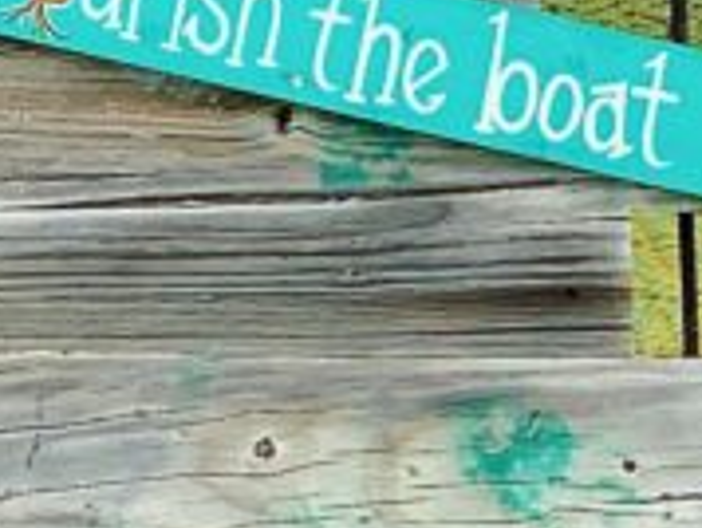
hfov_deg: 6.3
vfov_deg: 4.9
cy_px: -627
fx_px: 6072
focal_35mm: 299
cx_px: -974
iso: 16
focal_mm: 6
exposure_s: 1/813
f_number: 2.4
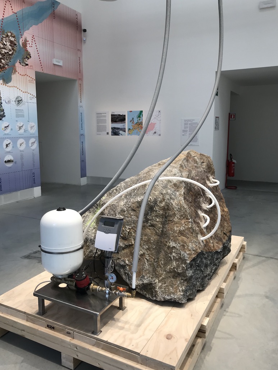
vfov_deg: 61.6
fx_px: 310
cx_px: 138
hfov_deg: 48.2
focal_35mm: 29
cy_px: 180
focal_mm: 3.99
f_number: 1.8
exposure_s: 1/120
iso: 25
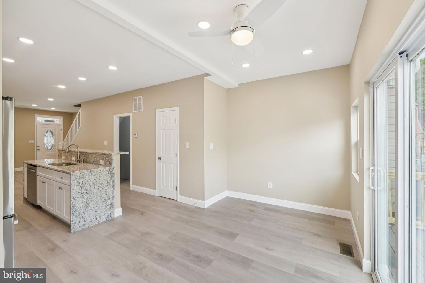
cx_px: 212
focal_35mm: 15
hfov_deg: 100.4
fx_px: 177
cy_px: 142
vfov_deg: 77.3
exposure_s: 1/20
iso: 100
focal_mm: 15
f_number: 8
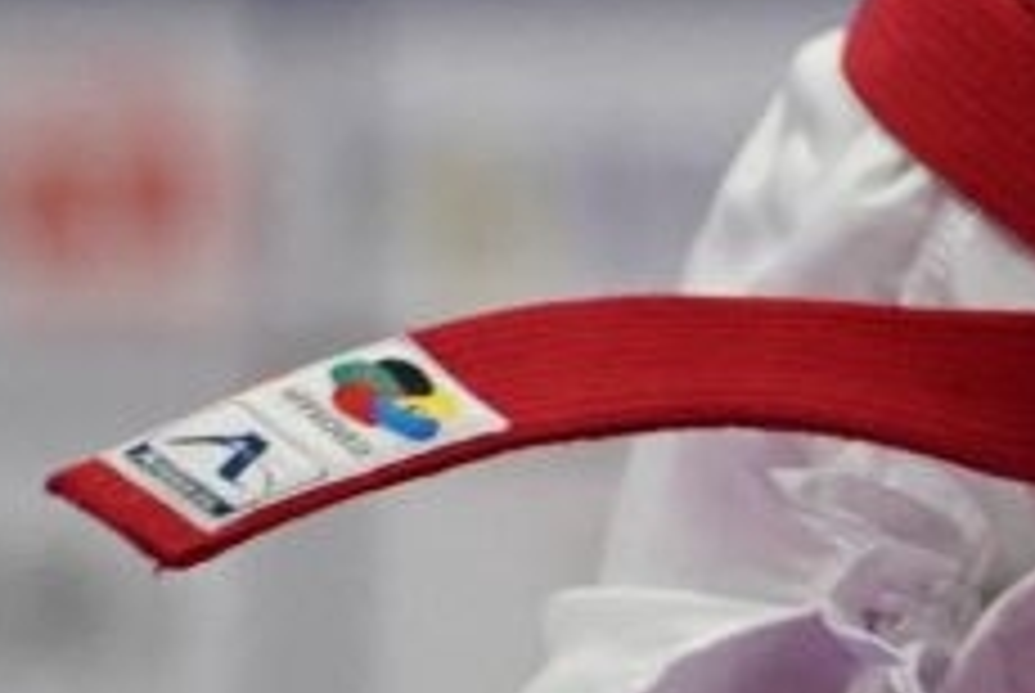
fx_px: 40243
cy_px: -1251
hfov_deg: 1.5
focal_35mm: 1398
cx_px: 2511
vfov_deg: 1.0
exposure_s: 1/1000
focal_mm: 179
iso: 3200
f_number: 2.8
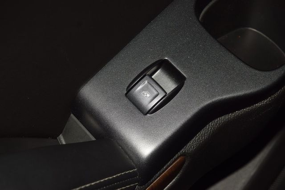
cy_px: 95
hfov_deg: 19.5
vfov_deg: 13.0
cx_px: 142
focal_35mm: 105
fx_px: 831
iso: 100
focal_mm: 70
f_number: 8
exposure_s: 1/125
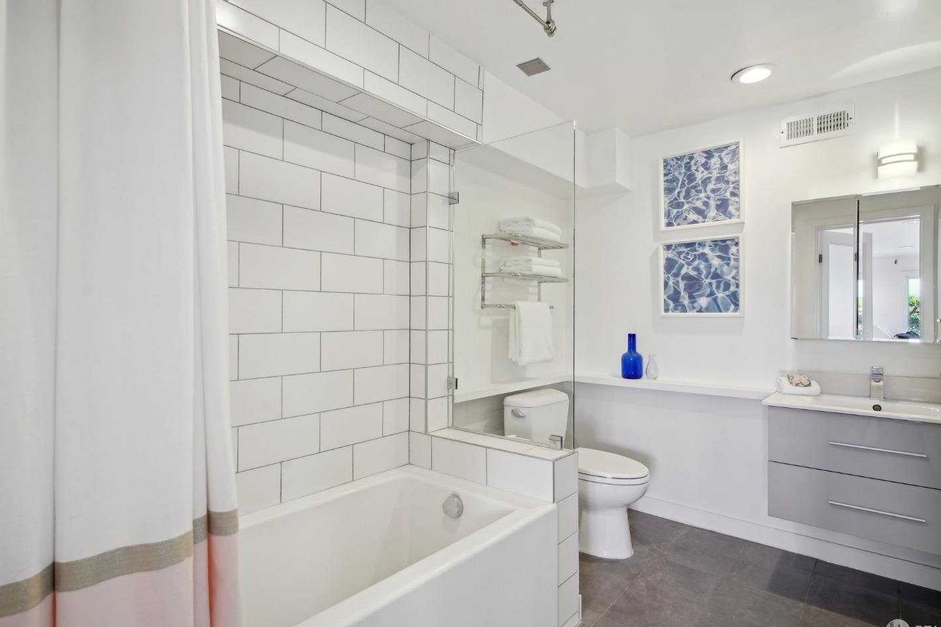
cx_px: 492
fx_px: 470
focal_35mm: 18
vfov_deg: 67.4
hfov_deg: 89.9
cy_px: 315
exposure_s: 1/10
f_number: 8
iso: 400
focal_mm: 17
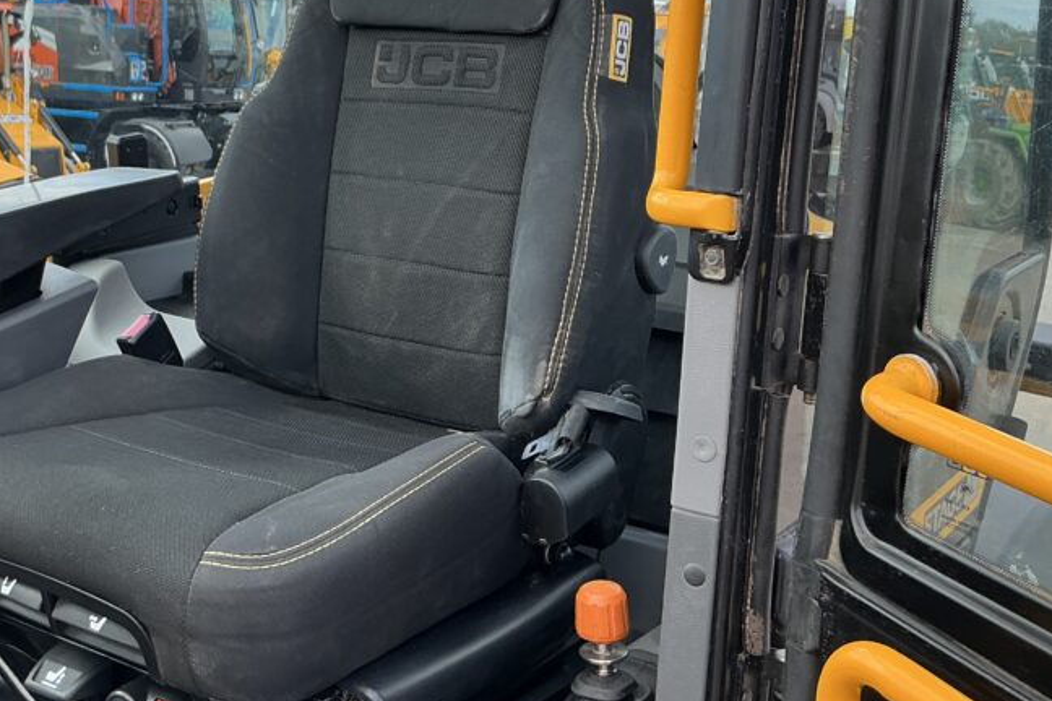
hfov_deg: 42.6
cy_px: 289
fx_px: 1344
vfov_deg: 29.2
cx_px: 442
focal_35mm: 46
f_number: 1.8
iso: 20
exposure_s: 1/173
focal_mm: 3
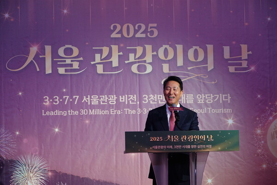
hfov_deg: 13.8
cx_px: 138
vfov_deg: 9.2
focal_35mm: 149
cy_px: 92
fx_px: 1146
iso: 800
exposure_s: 1/160
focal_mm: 54.57
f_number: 4
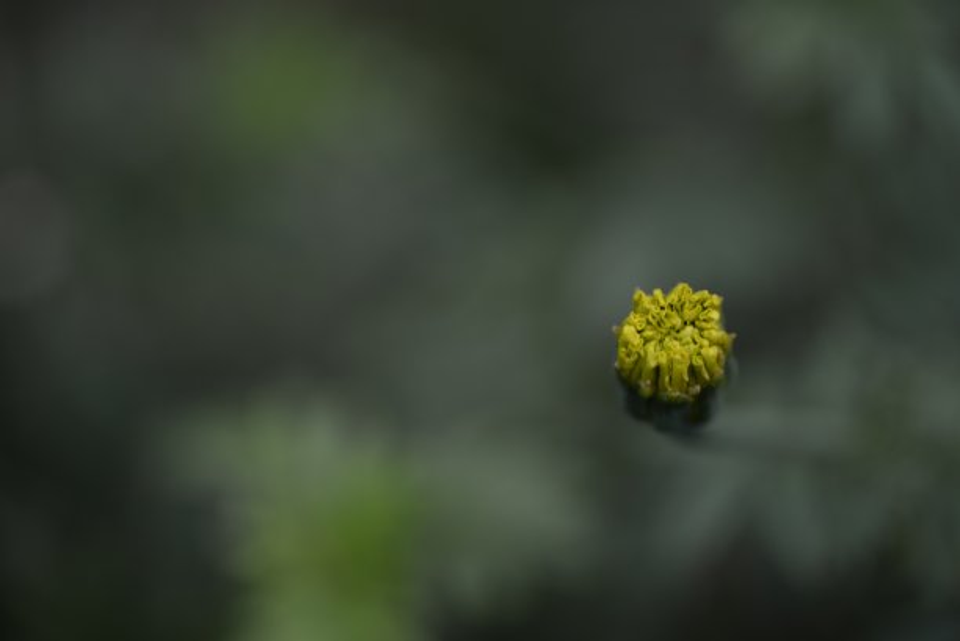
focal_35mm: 92
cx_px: 480
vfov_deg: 14.9
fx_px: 2455
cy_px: 320
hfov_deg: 22.1
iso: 100
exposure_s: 1/200
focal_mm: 92
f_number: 2.8
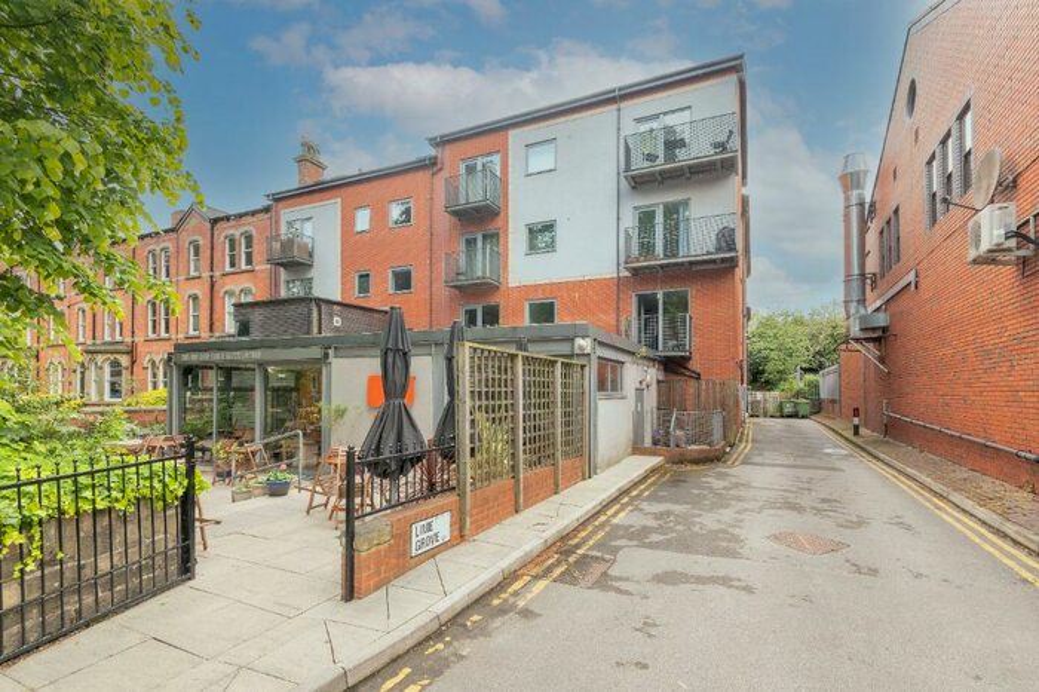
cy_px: 346
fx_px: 462
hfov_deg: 96.8
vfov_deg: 73.7
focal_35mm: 16
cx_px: 520
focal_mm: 16
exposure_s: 1/200
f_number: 8
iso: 200
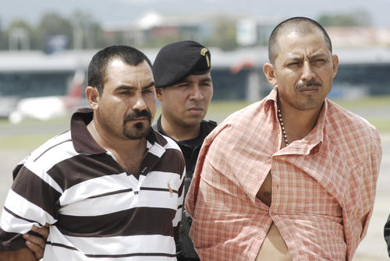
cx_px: 195
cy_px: 130
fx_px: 2522
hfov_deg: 8.8
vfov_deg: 5.9
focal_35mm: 232
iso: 100
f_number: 7.1
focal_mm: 155
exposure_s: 1/200
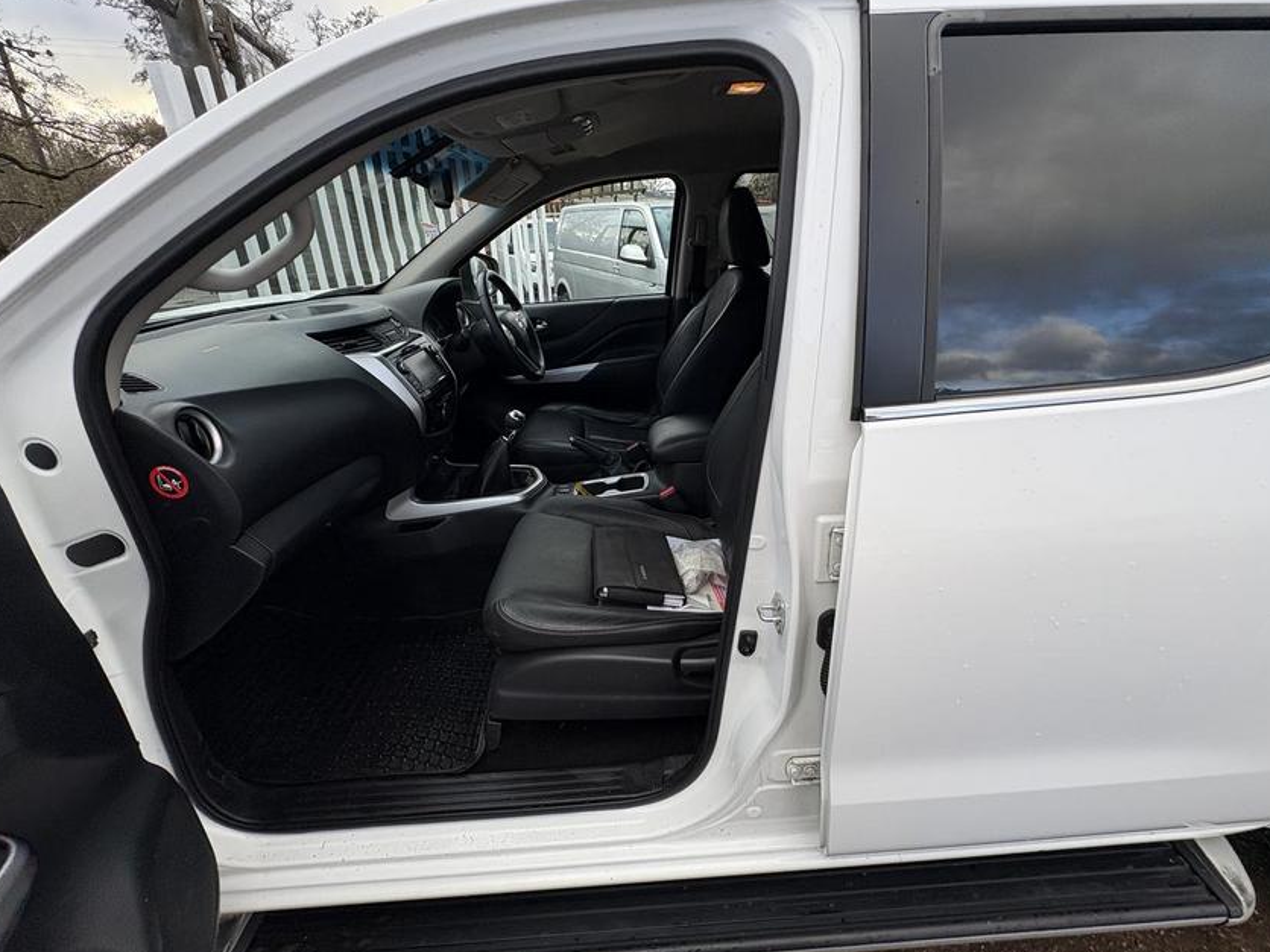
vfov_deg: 81.7
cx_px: 659
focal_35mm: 15
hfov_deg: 98.1
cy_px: 465
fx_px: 550
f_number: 2.2
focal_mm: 2.22
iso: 40
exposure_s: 1/240
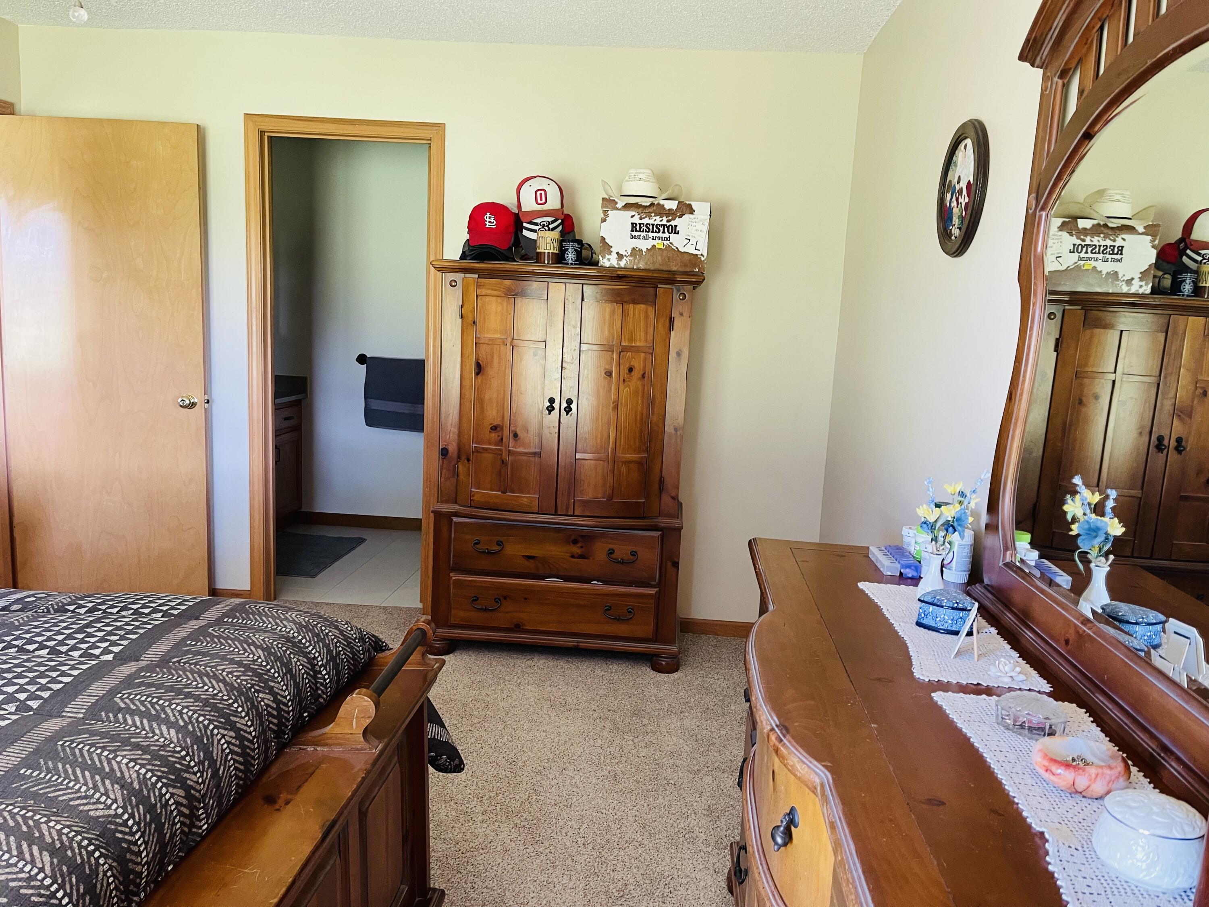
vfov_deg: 53.1
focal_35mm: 26
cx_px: 604
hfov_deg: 67.3
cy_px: 454
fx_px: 908
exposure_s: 1/60
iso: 250
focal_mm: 5.1
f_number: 1.6
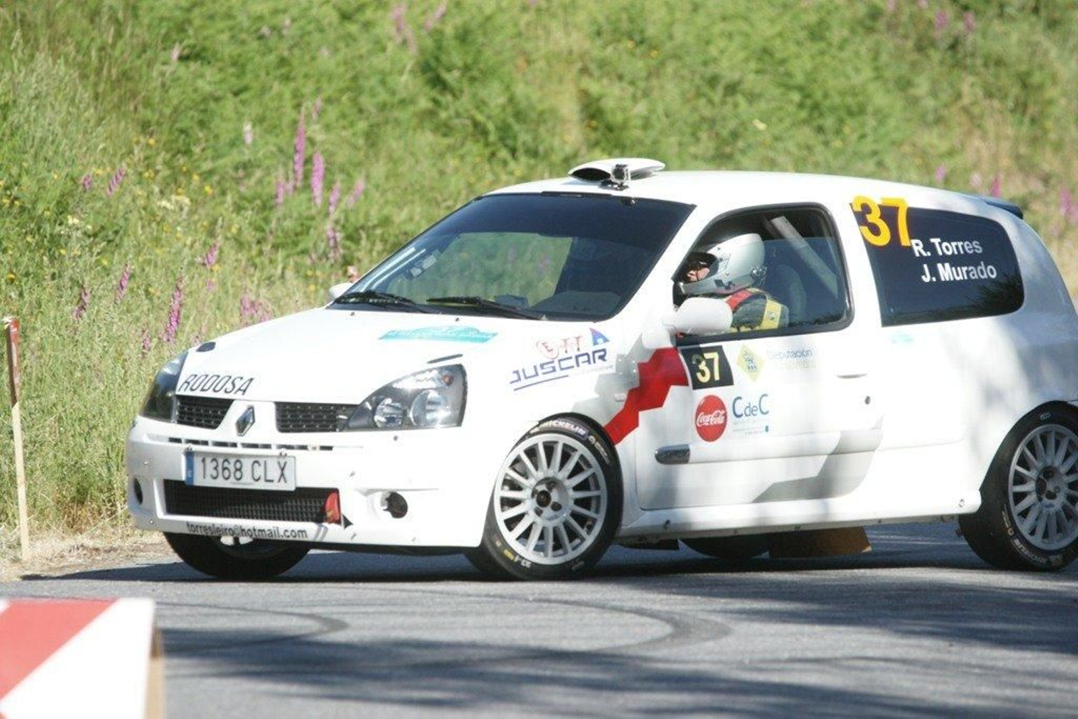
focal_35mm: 400
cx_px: 539
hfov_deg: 5.2
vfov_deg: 3.4
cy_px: 360
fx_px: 11978
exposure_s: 1/1600
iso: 800
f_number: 6.3
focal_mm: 400
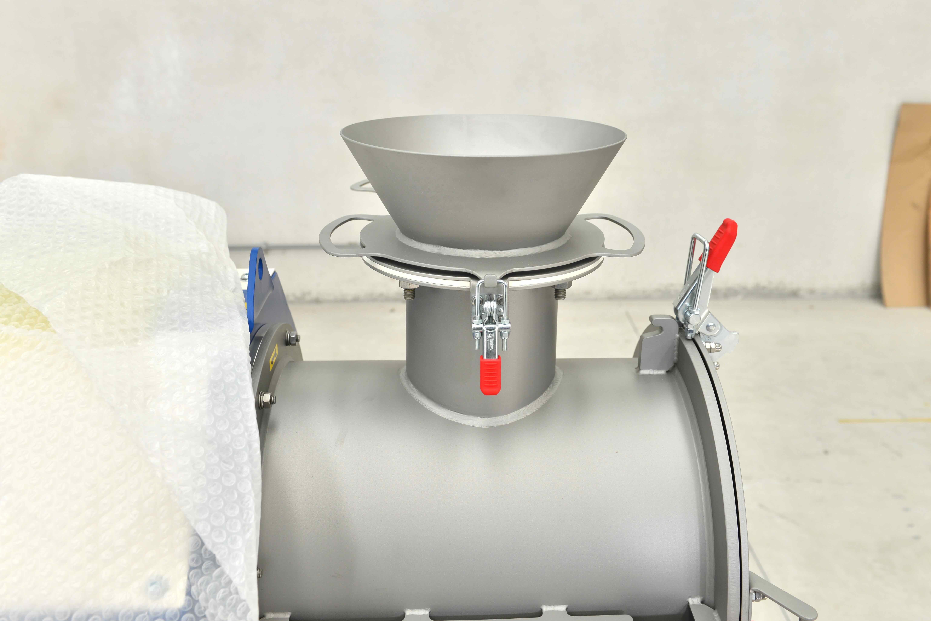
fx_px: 750
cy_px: 310
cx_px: 466
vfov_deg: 45.0
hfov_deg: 63.6
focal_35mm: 29
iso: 200
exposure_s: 1/60
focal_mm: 29
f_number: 5.6
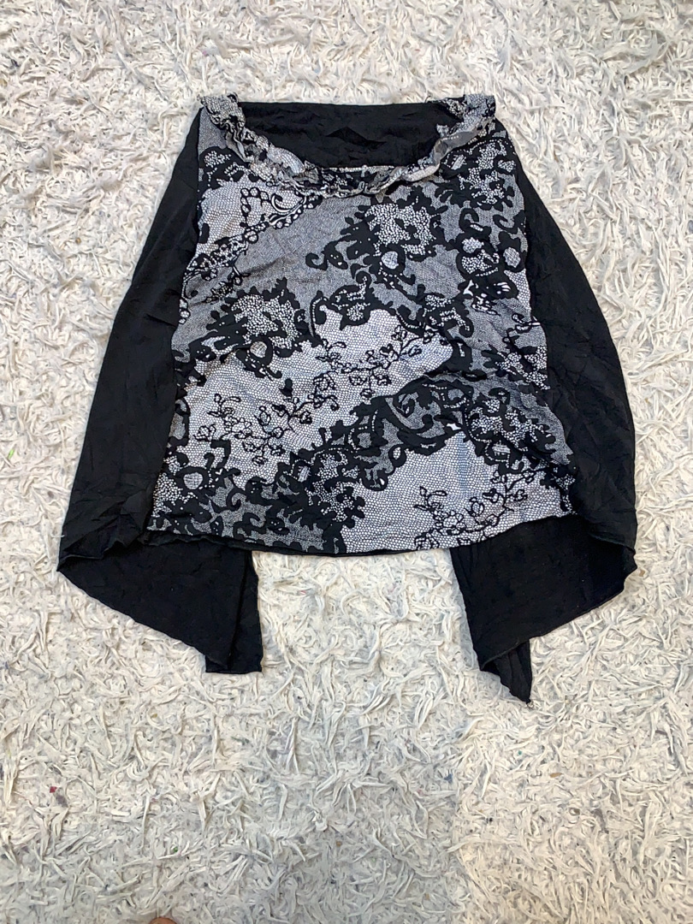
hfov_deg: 53.1
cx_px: 346
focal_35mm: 26
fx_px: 694
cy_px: 462
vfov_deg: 67.3
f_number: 1.8
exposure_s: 1/100
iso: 80
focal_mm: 4.25
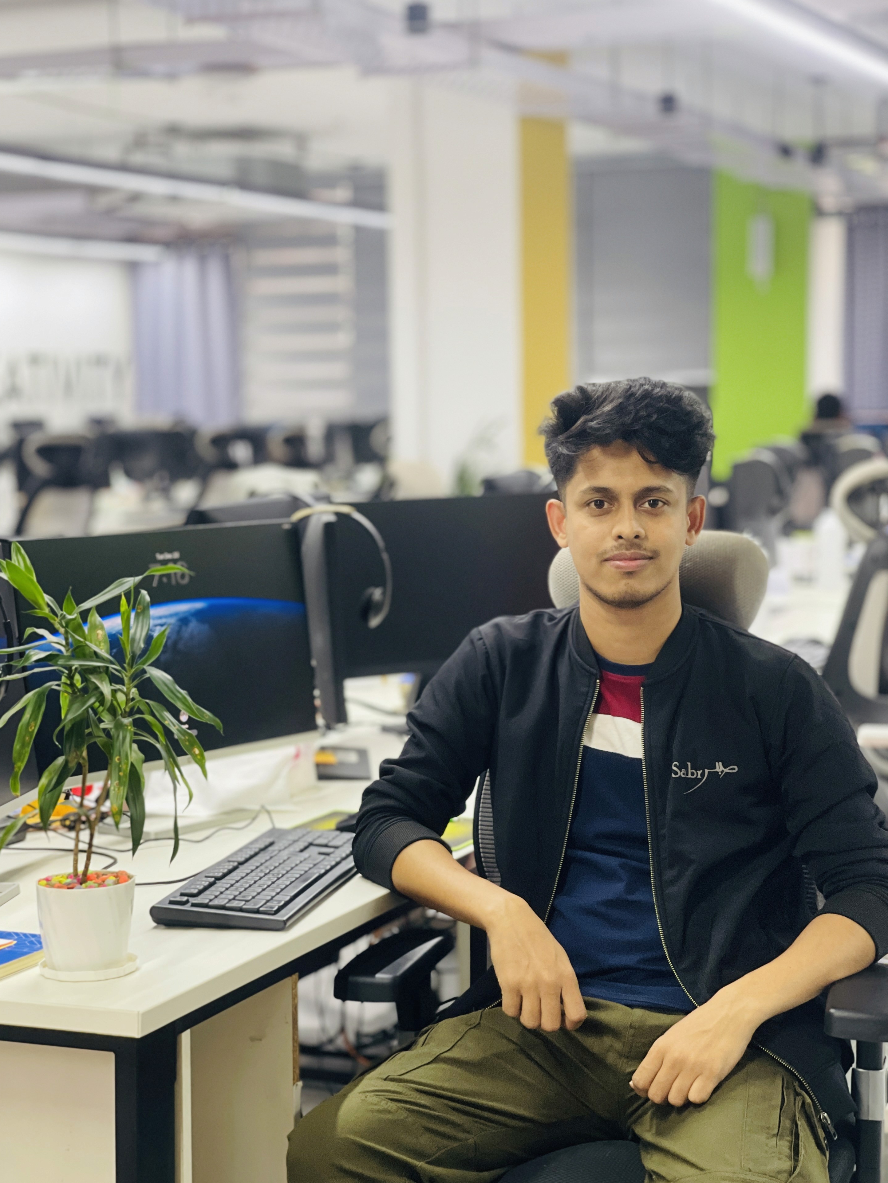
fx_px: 2291
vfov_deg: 29.0
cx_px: 426
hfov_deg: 21.9
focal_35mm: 67
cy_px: 611
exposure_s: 1/33
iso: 160
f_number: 2.2
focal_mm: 7.5
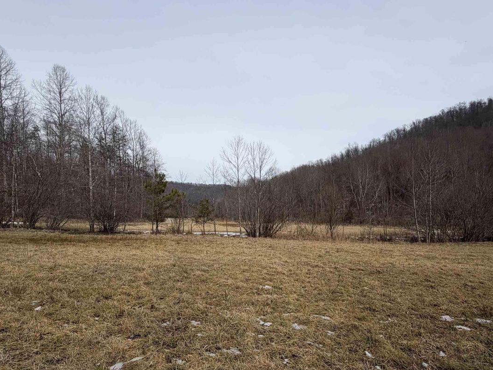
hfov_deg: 84.6
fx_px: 271
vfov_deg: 68.0
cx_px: 258
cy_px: 221
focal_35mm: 19
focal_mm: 2.22
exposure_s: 1/1698
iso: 20
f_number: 2.2
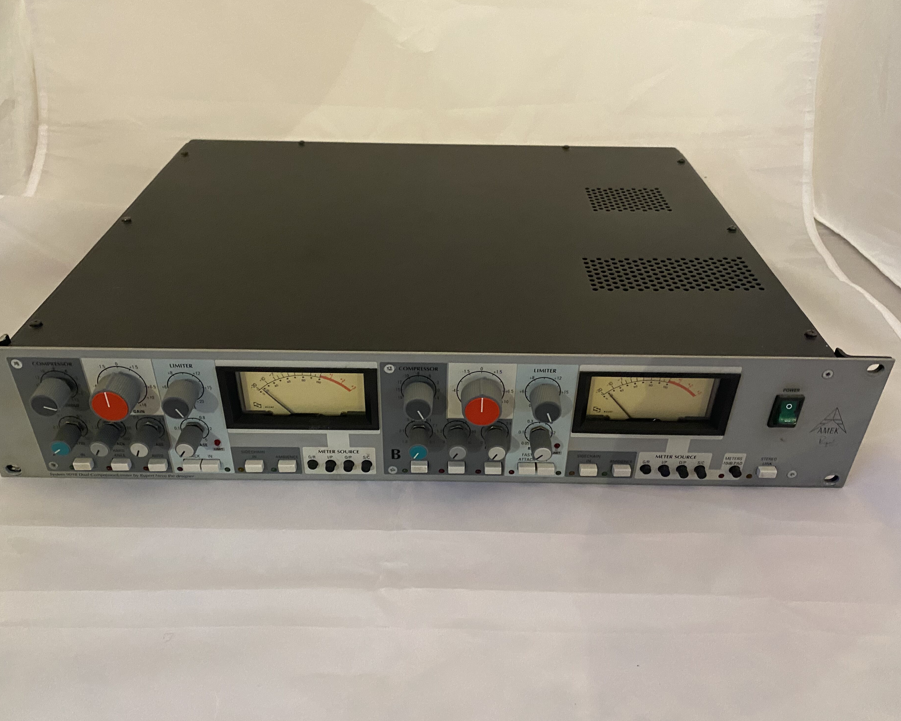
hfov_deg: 62.2
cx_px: 448
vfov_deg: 51.5
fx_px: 747
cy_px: 370
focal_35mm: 28
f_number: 1.8
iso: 500
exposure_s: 1/33
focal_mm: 4.25
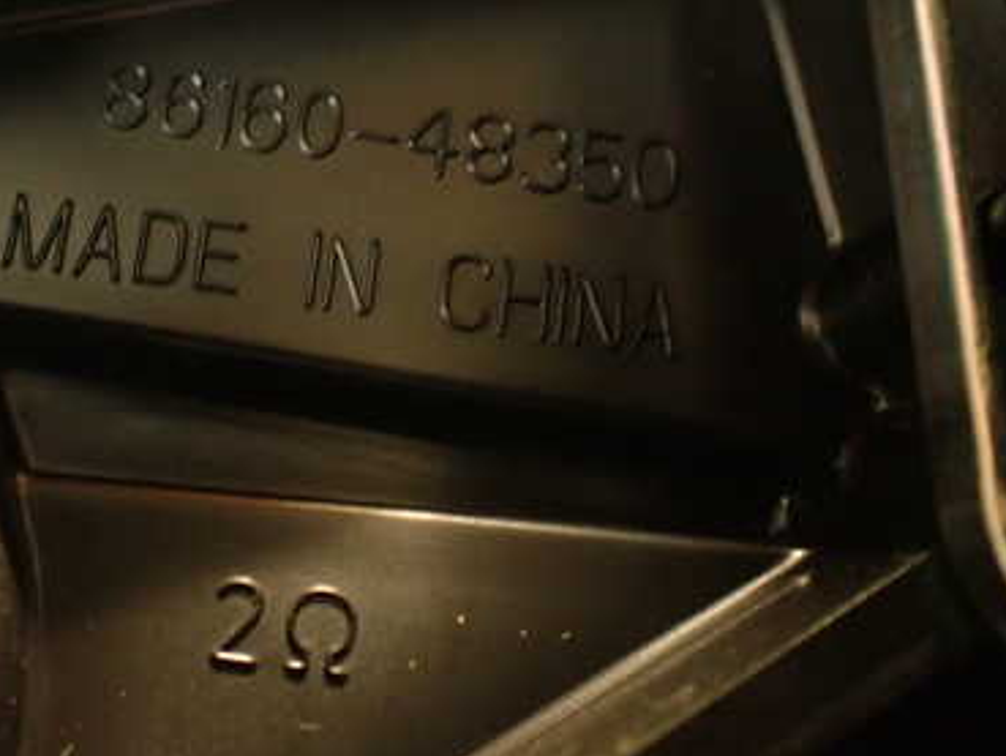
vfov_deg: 28.0
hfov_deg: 36.5
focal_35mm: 52
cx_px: 354
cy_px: 284
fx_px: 1512
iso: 800
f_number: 2.4
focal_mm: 5.79
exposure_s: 1/10
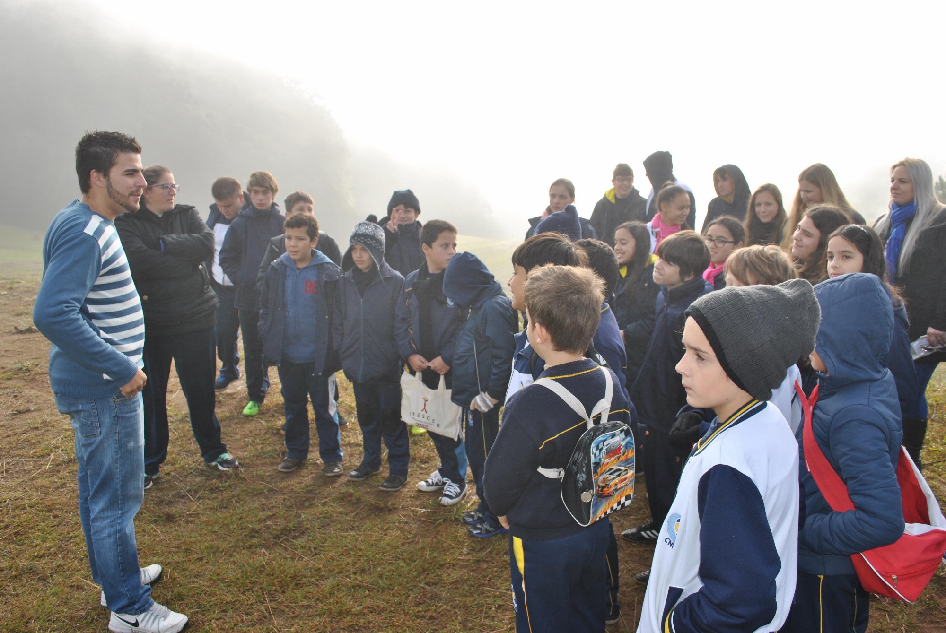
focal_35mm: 30
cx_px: 473
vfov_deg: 43.7
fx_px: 789
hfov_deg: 61.9
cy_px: 316
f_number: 6.3
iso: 100
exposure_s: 1/200
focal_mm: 20
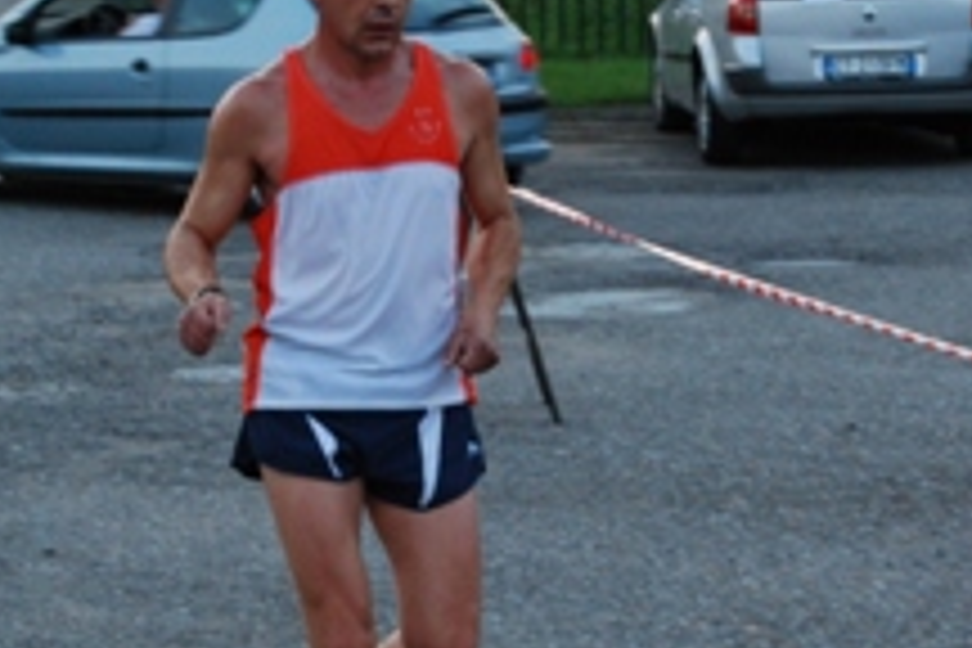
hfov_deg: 11.9
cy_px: 335
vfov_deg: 8.0
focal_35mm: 172
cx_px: 472
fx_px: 4645
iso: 800
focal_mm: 55
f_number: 5.6
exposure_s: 1/125
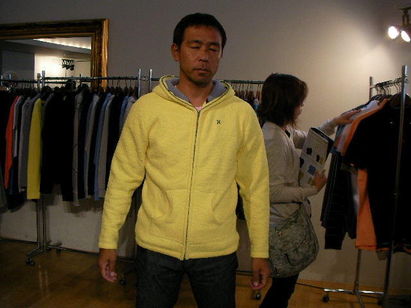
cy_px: 154
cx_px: 206
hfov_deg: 49.0
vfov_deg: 37.7
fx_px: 451
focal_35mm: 38
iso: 97
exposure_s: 1/30.1
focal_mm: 6.3
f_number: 3.5
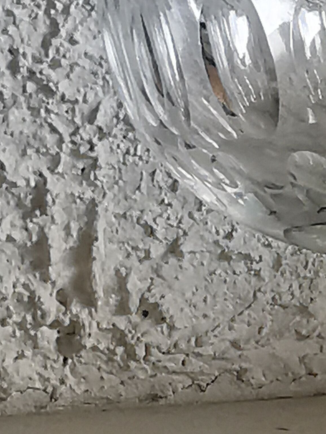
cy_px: 349
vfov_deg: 12.8
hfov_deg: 9.3
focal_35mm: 154
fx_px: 1933
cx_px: 540
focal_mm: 2.35
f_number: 2.2
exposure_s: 1/50
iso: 100
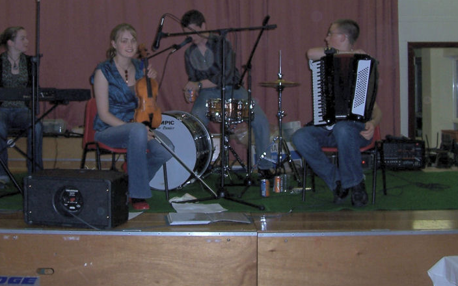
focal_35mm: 55
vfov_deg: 23.2
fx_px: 687
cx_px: 169
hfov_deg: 36.7
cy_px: 57
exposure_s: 1/60
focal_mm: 5.6
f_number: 2.7
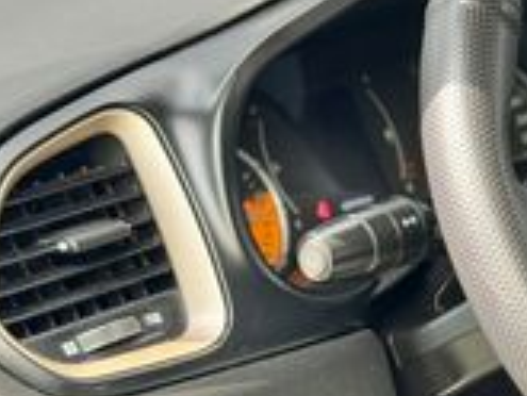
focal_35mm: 137
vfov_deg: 10.8
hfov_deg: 13.7
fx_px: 2087
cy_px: 195
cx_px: 738
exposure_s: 1/130
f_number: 1.78
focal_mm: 6.76
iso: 100
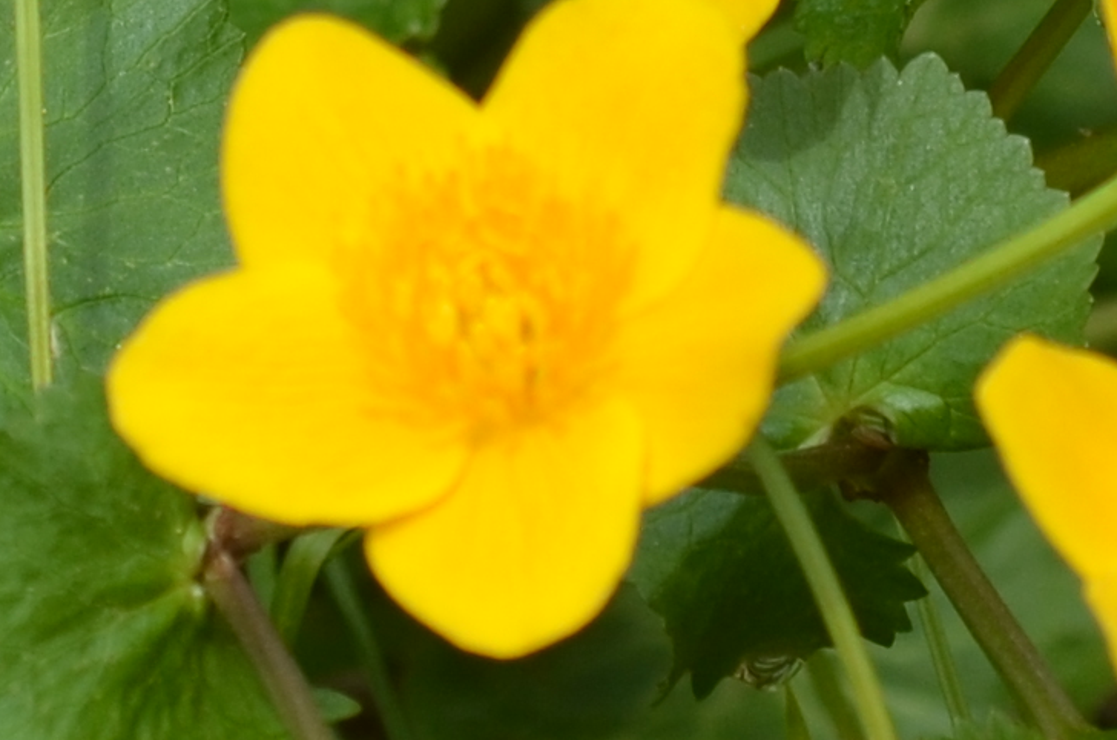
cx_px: 508
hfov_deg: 3.4
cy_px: -660
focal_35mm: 609
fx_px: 18855
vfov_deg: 2.2
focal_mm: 60
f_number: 6.3
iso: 200
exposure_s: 1/640
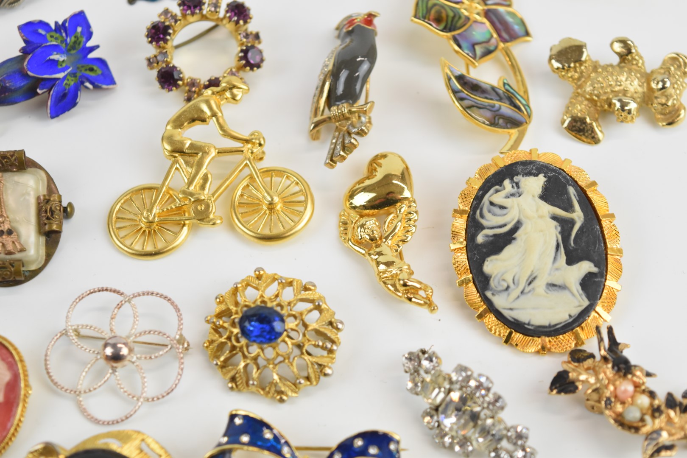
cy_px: 229
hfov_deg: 24.6
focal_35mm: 82
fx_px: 1574
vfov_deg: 16.6
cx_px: 344
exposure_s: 1/125
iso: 800
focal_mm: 55
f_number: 5.6
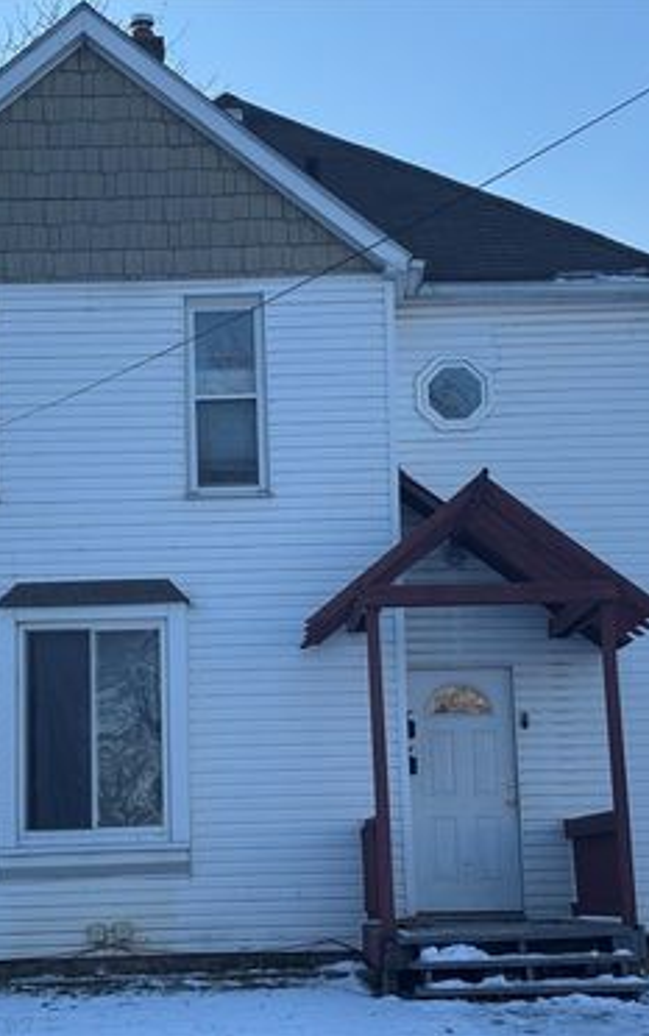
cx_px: 217
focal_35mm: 74
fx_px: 2091
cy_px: 517
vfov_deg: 27.8
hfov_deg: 17.6
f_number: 1.6
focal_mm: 5.96
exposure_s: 1/1007
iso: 32
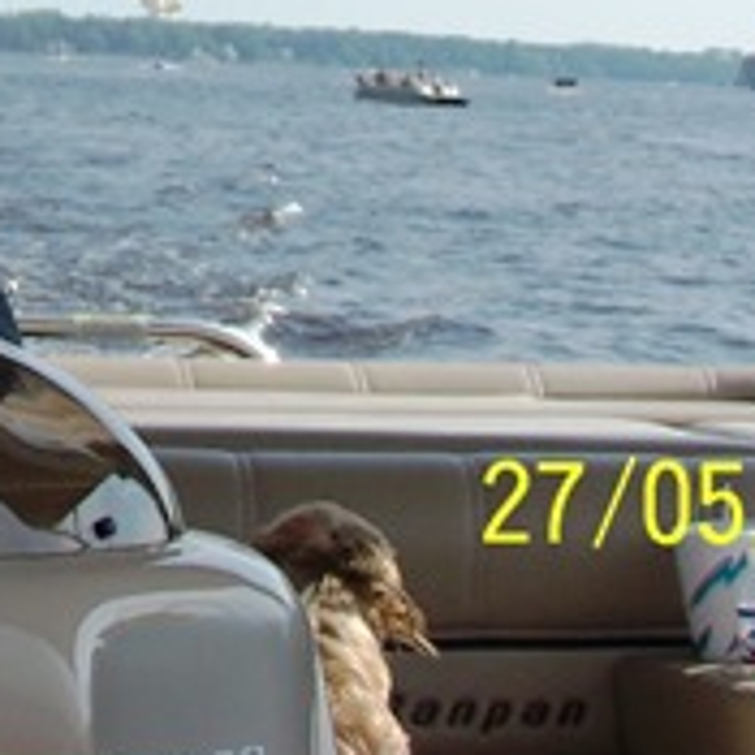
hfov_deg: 10.4
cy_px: -259
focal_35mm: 165
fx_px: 4072
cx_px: -216
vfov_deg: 10.3
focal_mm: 8.5
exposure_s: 1/1000
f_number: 4
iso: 80
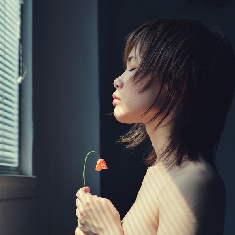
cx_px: 121
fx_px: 561
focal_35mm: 73
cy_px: 89
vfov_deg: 23.6
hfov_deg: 23.7
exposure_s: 1/320
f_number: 5
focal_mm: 50
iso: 100
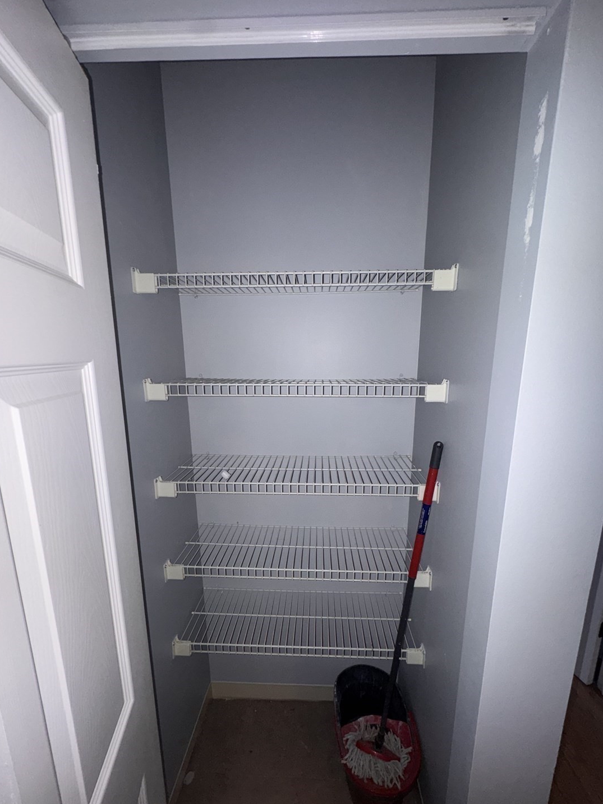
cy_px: 426
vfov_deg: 98.1
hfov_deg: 81.7
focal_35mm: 15
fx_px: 348
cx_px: 308
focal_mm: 2.22
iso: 100
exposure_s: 1/30
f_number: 2.2
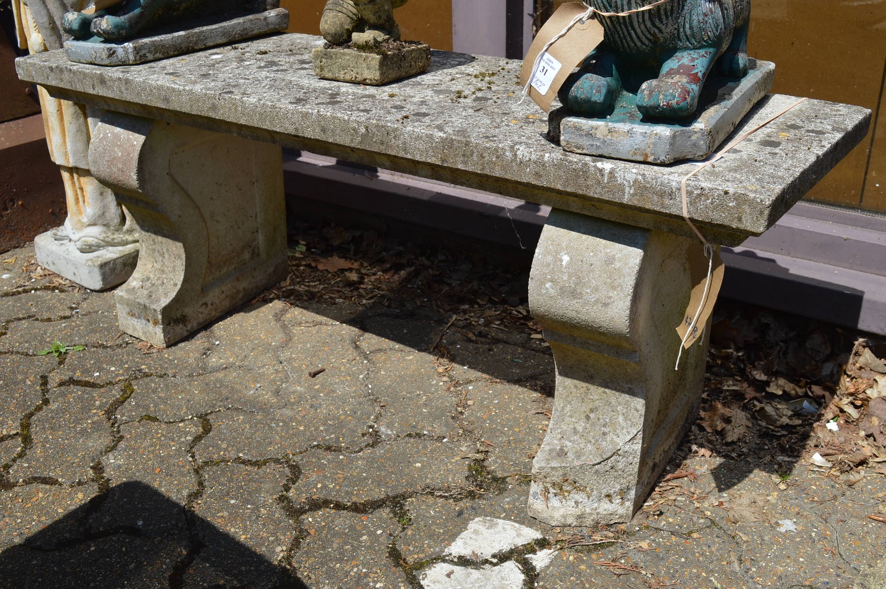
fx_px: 885
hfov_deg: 53.2
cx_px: 443
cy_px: 294
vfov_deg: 36.8
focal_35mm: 36
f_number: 9
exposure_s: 1/320
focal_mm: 24
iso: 100
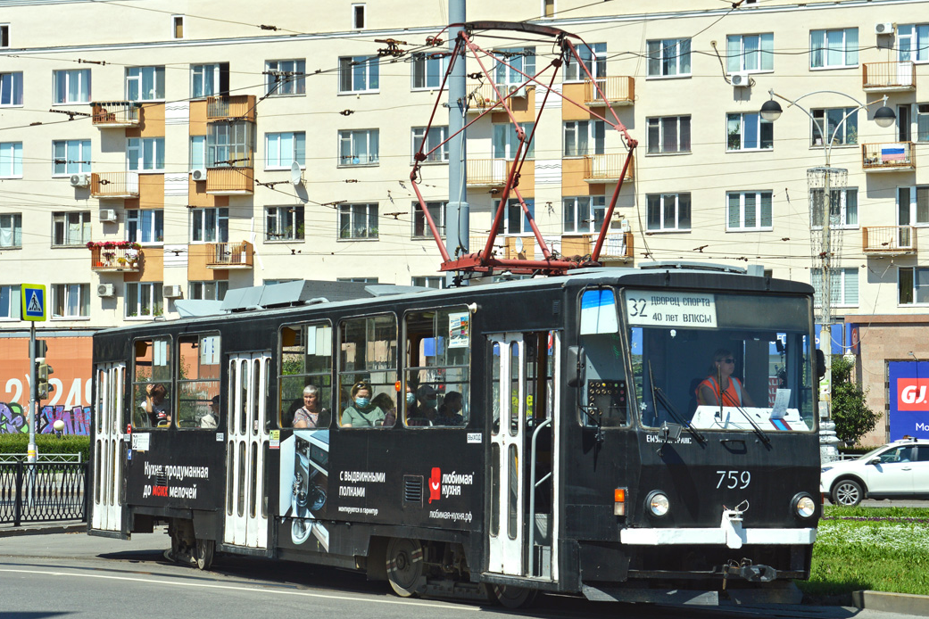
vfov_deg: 16.5
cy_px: 306
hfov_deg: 24.5
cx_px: 486
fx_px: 2142
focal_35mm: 83
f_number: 10
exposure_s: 1/320
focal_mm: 48
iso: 100
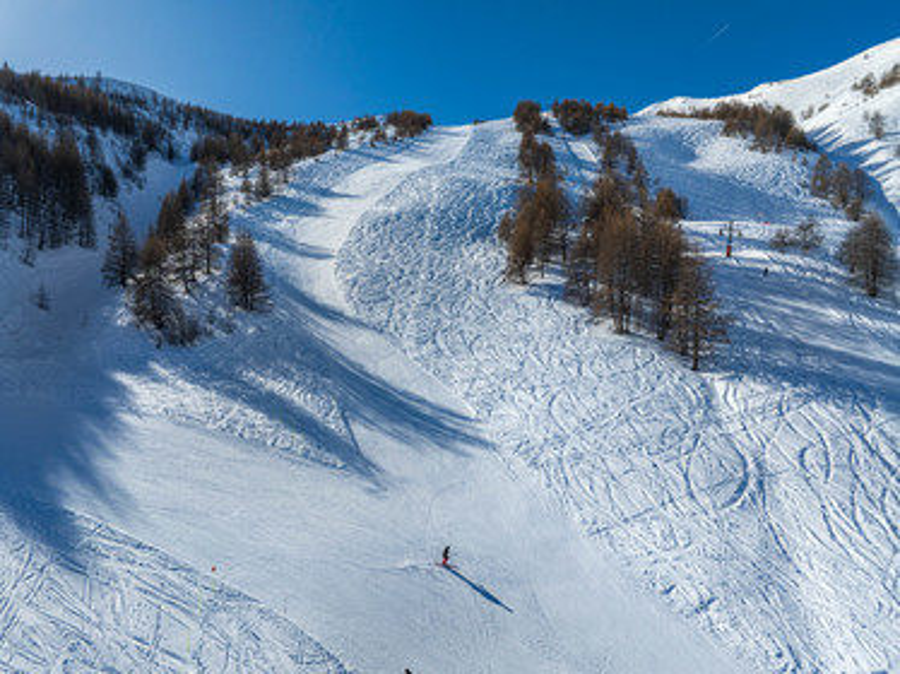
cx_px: 450
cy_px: 337
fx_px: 624
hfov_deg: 71.6
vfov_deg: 56.8
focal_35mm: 24
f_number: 11
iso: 100
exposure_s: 1/400
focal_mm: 12.3
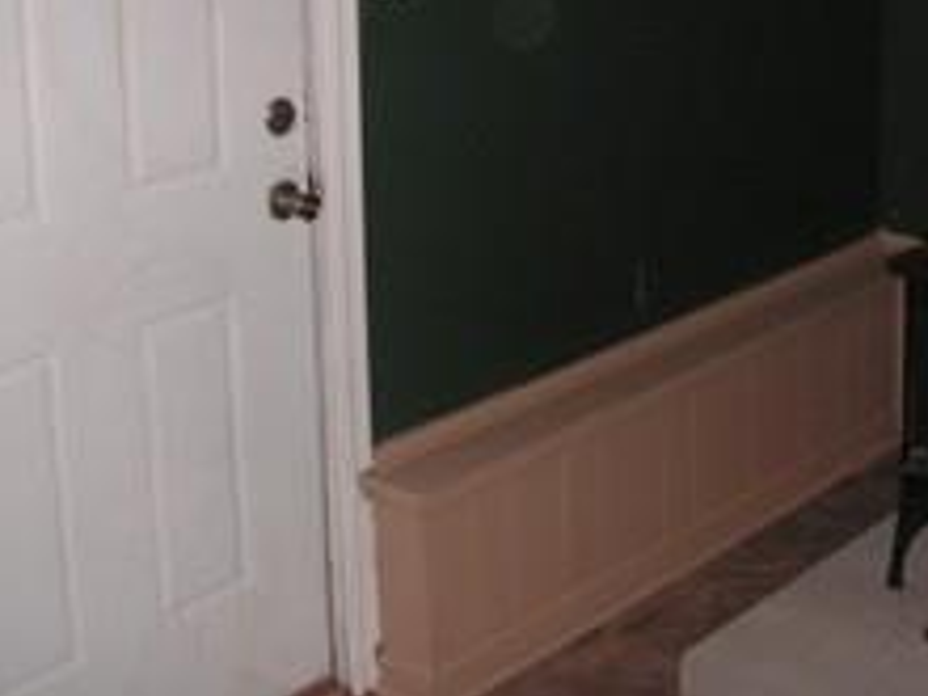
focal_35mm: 69
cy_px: 80
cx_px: 629
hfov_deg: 28.0
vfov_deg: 20.9
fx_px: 1850
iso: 160
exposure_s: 1/45
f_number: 3.3
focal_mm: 6.3
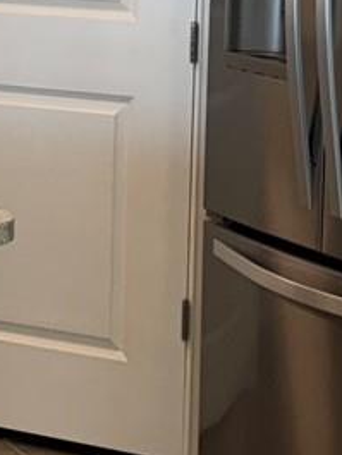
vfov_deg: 13.4
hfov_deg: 9.6
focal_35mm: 145
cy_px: -24
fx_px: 1909
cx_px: -327
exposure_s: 1/120
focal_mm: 6.76
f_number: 1.78
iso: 80
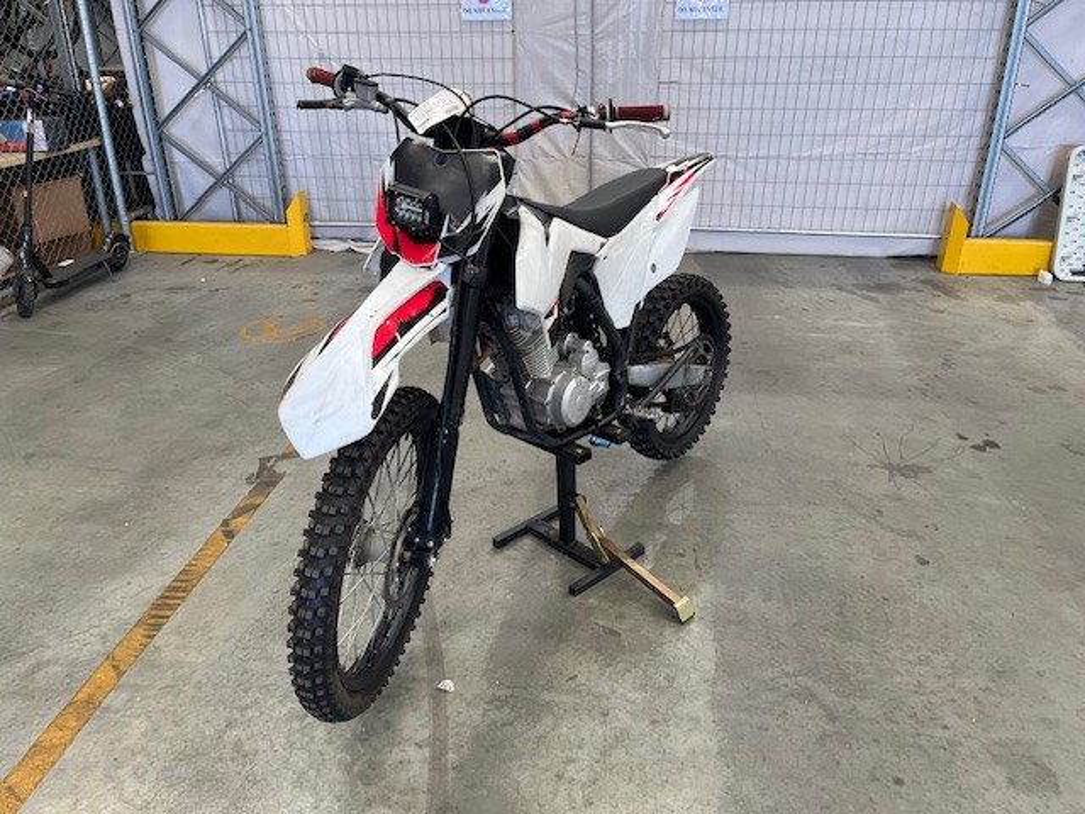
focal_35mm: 26
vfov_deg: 53.1
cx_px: 542
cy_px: 407
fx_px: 815
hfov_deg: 67.3
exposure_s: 1/100
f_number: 1.6
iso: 80
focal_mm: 5.1
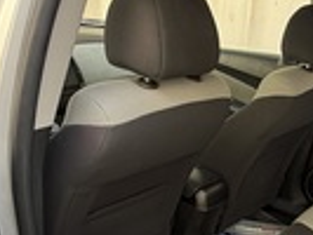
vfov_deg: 27.2
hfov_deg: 38.7
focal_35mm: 48
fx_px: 434
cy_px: 271
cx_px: 229
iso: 125
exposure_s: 1/99
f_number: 2.2
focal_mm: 2.22
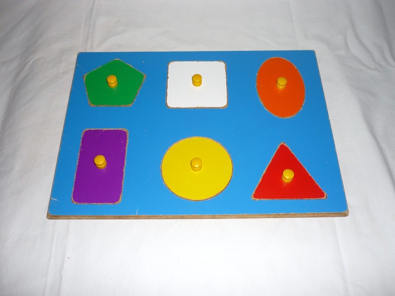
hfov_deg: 55.4
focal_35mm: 33
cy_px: 148
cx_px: 198
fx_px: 377
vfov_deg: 42.9
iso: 100
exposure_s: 1/30
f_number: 2.8
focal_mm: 5.5
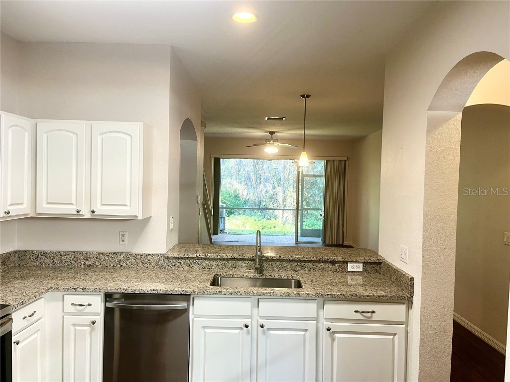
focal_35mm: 26
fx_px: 383
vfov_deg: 53.1
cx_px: 255
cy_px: 191
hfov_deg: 67.3
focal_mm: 5.1
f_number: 1.6
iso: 125
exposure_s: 1/60
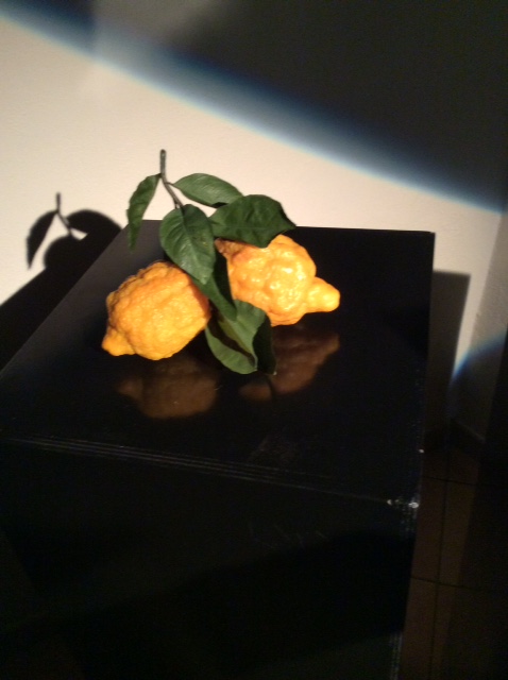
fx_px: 628
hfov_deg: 44.1
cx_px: 254
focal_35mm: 32
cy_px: 340
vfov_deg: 56.9
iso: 200
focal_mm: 3.3
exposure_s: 1/25
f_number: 2.4
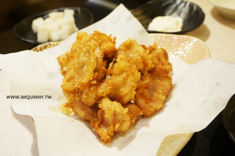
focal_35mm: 34
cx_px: 118
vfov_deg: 38.3
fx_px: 225
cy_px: 78
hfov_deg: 55.2
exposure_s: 1/5
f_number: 4.5
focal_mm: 23
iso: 400
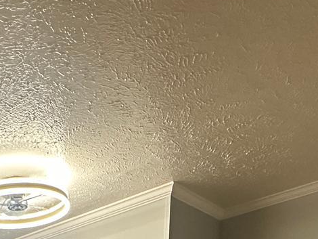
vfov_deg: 17.4
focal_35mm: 61
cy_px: 477
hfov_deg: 31.3
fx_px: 561
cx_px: 98
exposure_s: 1/60
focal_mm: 2.22
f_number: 2.2
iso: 250
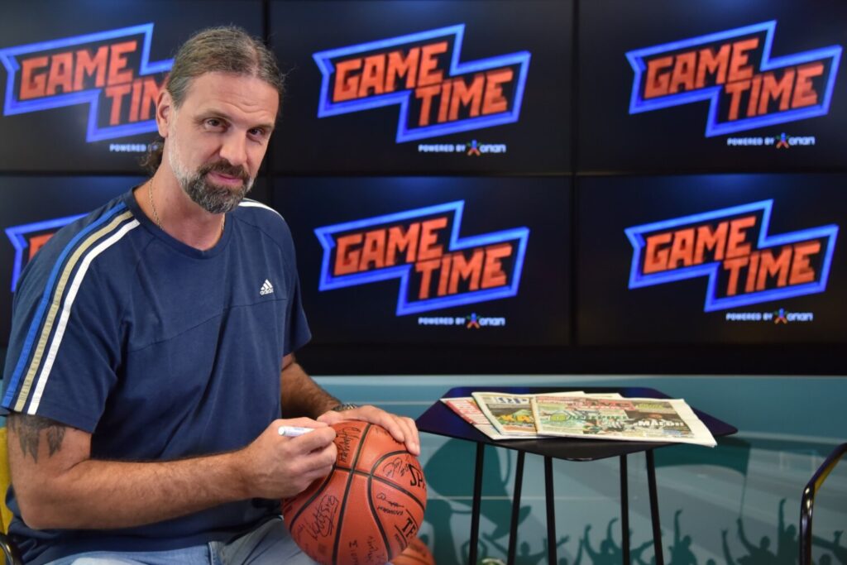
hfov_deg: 41.1
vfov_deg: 28.1
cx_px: 424
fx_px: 1129
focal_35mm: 48
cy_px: 282
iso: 1250
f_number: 4
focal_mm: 48
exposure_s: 1/320
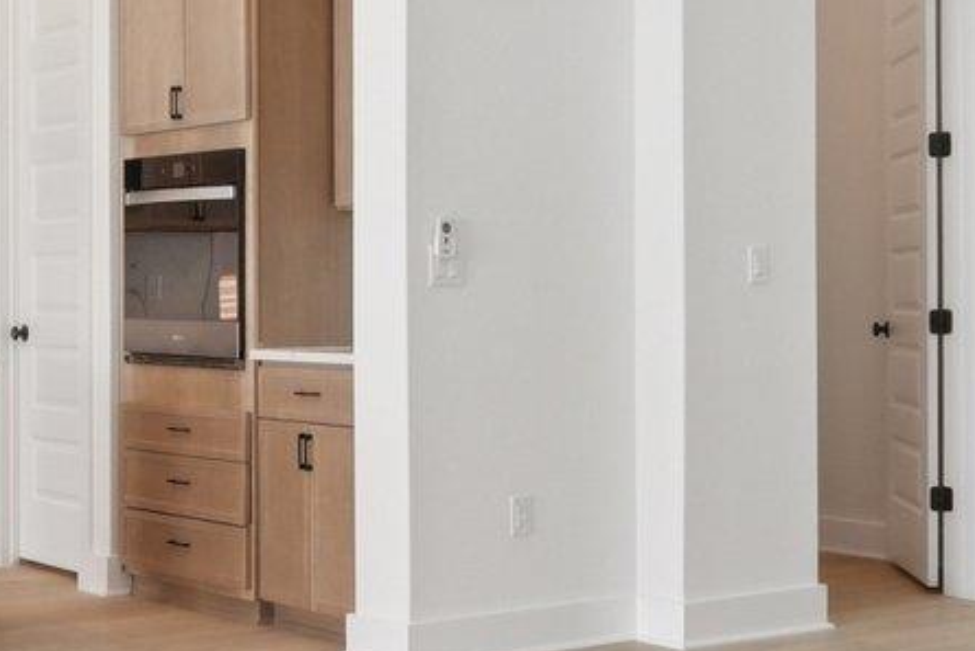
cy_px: 196
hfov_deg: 29.1
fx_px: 1869
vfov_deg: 19.7
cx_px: 337
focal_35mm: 69
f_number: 8
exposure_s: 1/40
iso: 400
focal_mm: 10
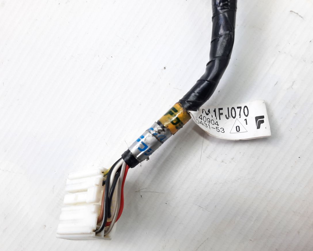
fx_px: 250
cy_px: 128
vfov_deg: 53.2
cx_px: 159
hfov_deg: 64.1
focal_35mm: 27
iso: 80
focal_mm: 4.6
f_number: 2
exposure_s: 1/50
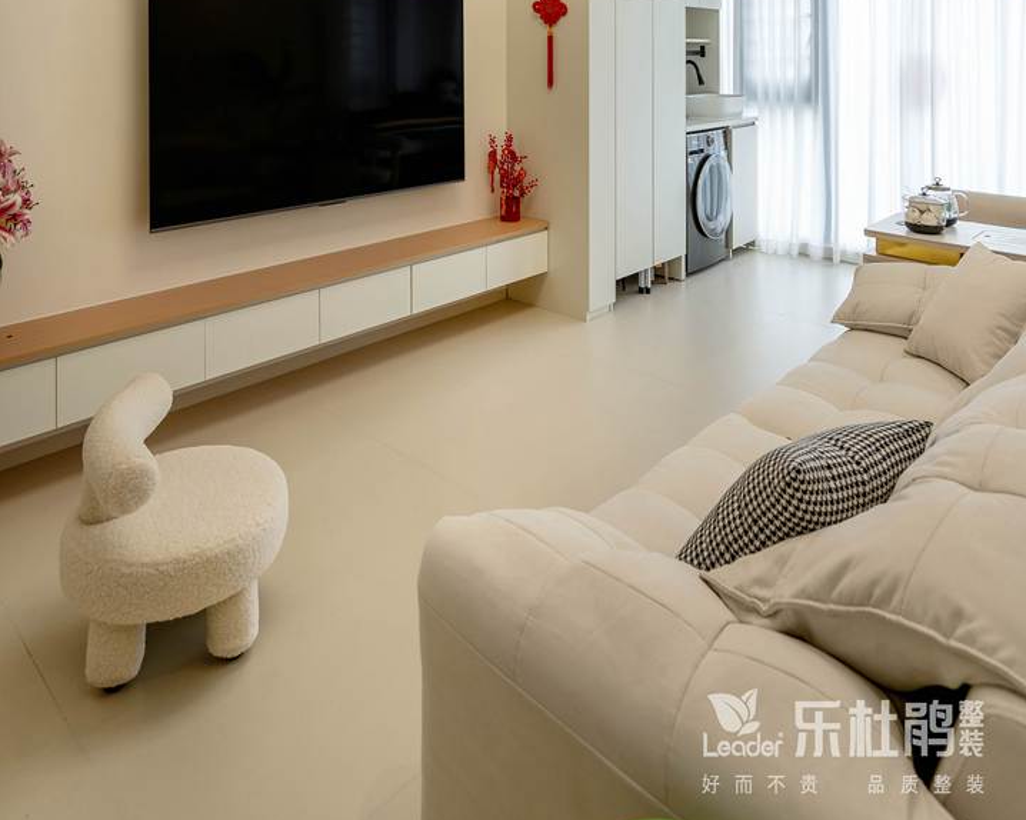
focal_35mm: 24
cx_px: 513
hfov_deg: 70.3
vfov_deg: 51.2
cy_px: 66
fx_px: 729
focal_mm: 17
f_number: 4
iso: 200
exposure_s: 1/100
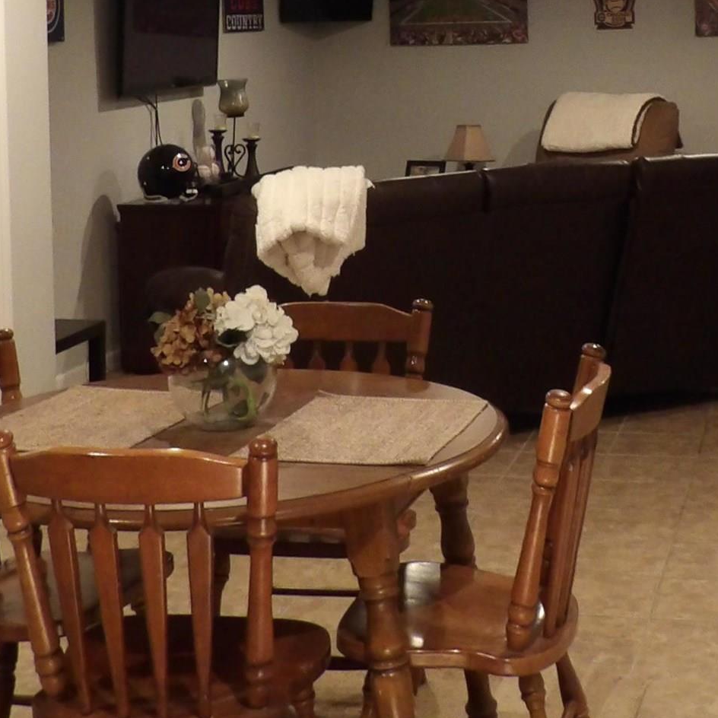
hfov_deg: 24.8
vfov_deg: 23.7
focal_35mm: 69
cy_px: -27
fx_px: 1619
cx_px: 496
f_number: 3.2
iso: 400
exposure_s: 1/10
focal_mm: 4.3
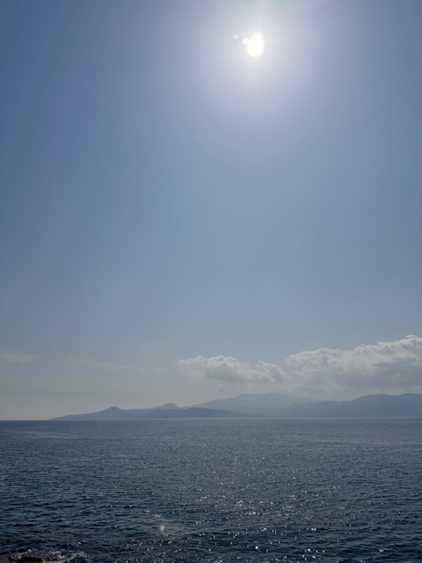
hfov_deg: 56.8
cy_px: 282
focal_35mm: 24
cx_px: 211
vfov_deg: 71.6
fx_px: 390
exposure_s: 1/32258
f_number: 1.78
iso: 100
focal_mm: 6.76
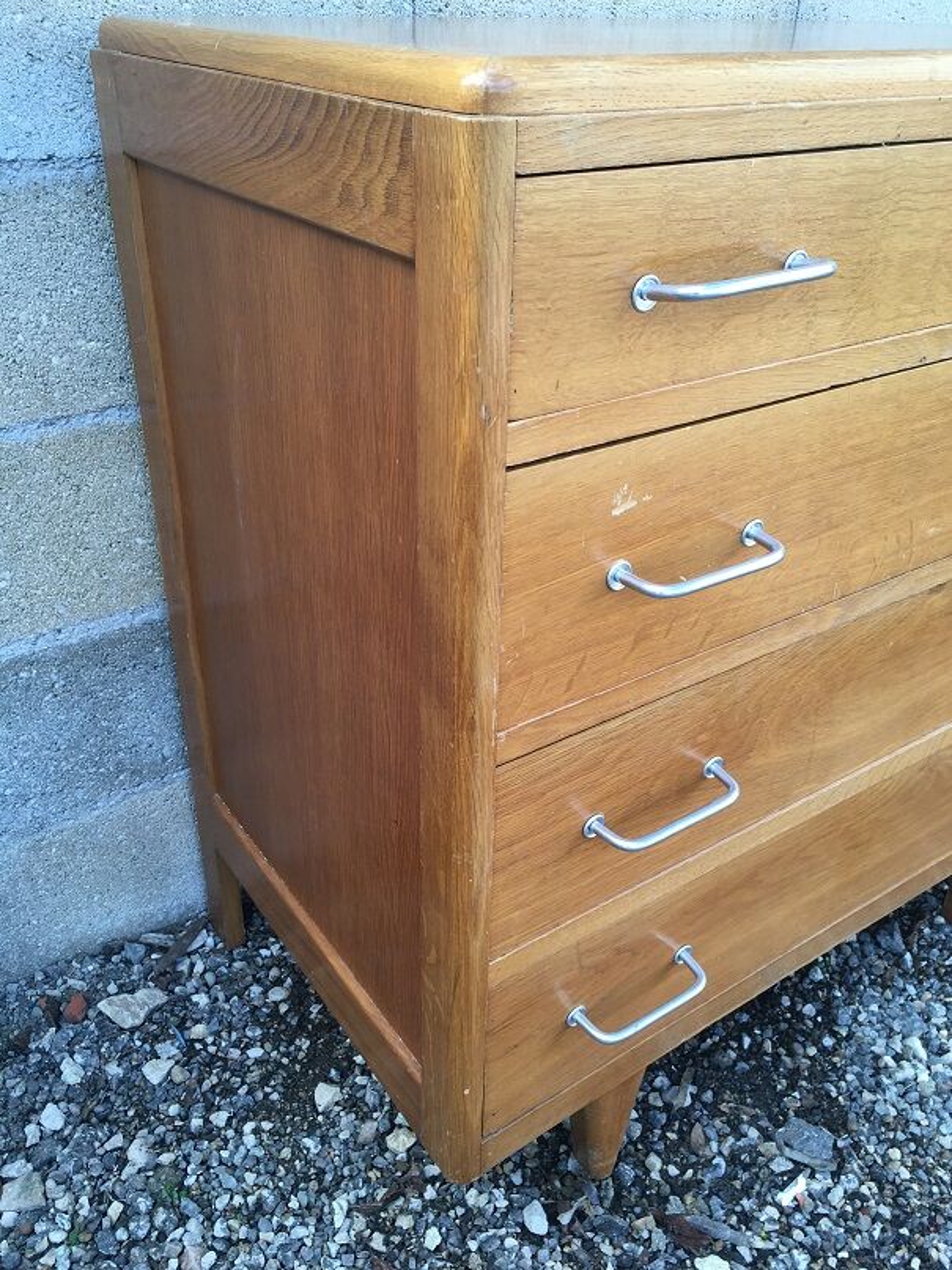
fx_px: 1064
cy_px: 635
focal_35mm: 29
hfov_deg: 48.2
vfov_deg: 61.7
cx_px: 476
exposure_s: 1/108
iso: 25
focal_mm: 4.15
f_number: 2.2
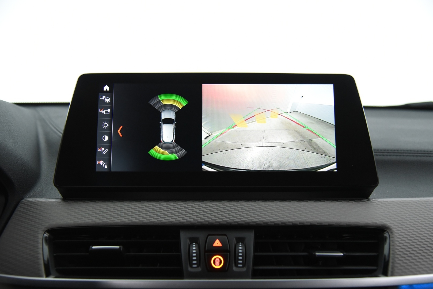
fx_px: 457
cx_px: 216
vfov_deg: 35.1
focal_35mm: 38
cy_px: 144
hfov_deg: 50.7
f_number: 4
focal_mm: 38
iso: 4000
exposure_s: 1/40
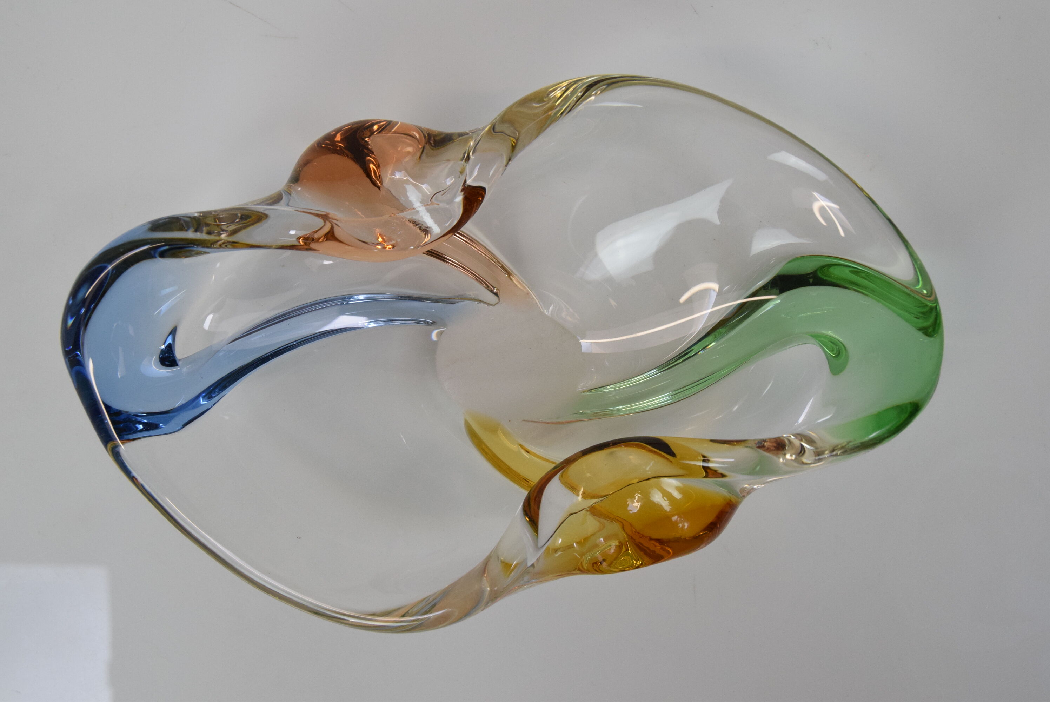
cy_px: 351
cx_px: 525
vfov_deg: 34.3
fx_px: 1138
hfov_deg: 49.5
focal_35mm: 39
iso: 1600
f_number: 8
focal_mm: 26
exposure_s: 1/250
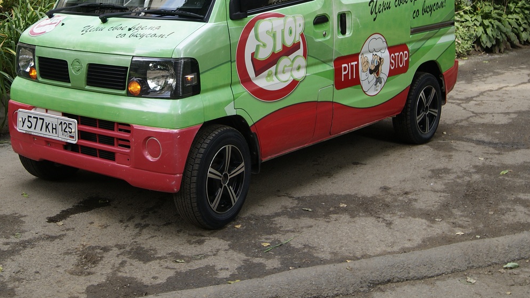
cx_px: 213
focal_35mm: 56
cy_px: 42
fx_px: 787
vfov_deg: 21.1
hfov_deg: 37.1
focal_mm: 22
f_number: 6.3
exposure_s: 1/60
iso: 100
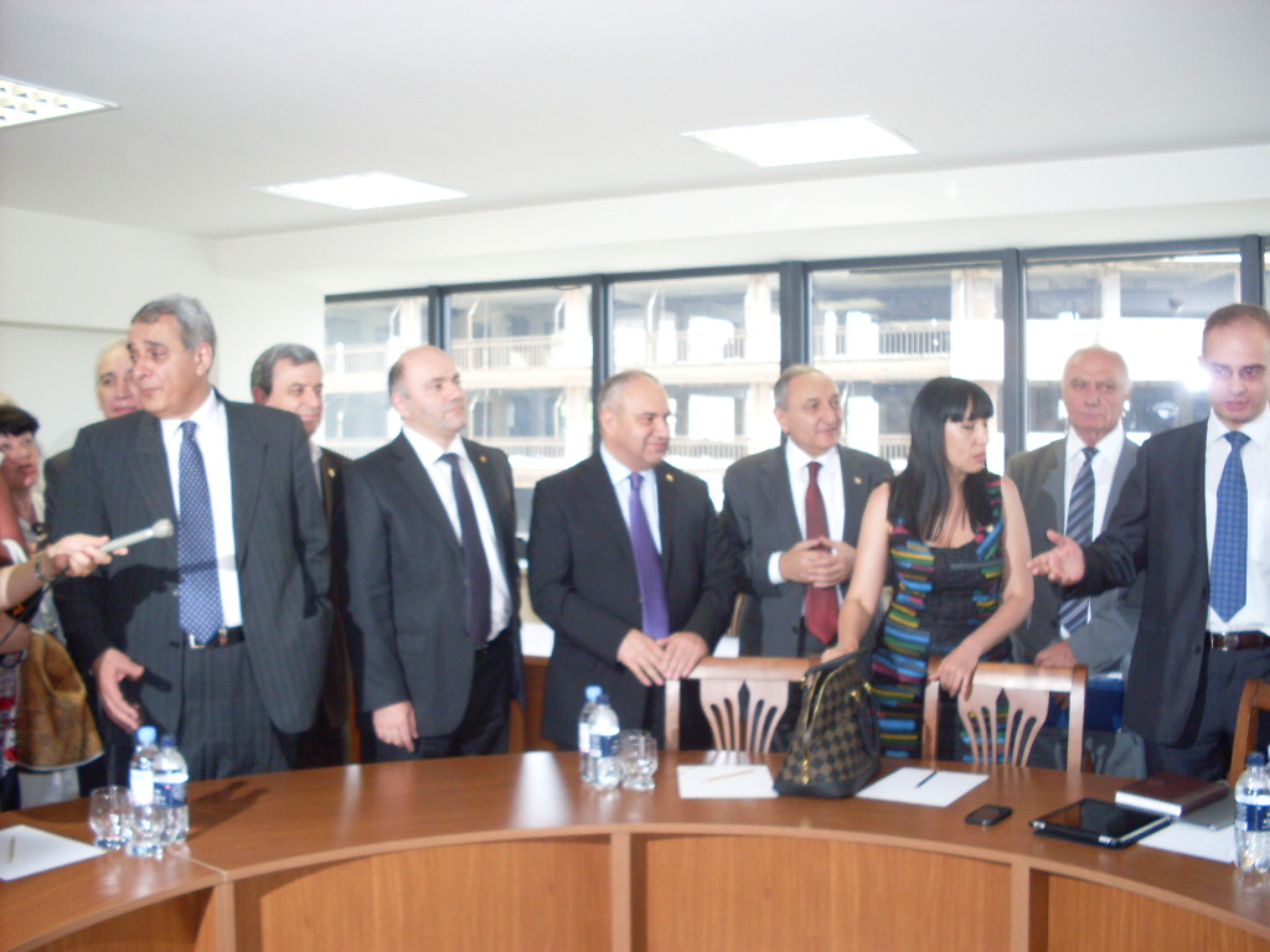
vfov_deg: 37.7
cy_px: 476
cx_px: 635
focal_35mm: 38
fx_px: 1394
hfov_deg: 49.0
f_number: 2.8
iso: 120
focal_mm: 6.3
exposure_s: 1/45
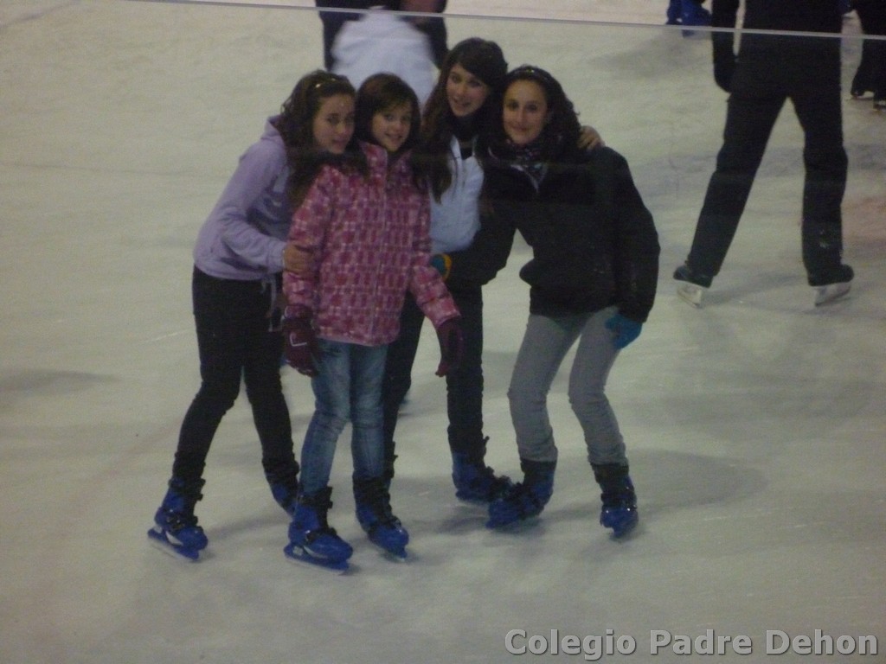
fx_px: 3711
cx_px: 443
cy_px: 332
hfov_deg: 13.6
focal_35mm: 145
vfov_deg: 10.2
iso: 1000
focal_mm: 26
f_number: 5.9
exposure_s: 1/60
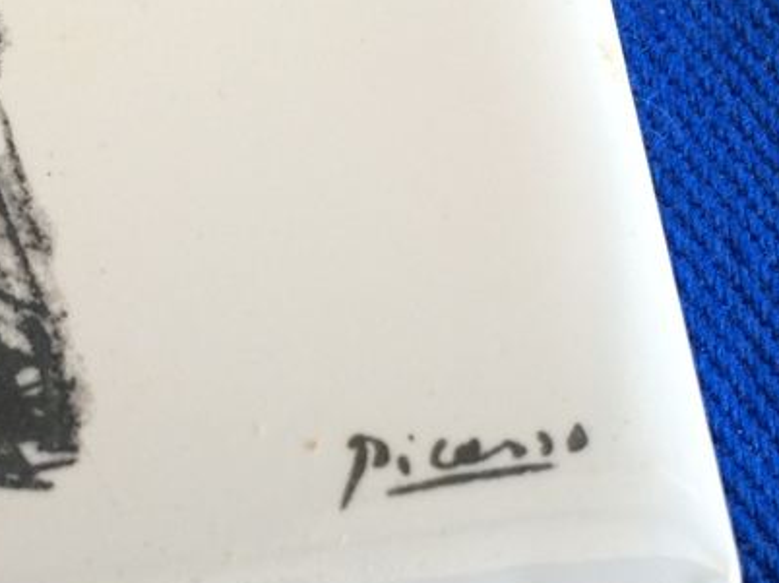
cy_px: 460
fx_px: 1462
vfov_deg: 22.3
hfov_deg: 29.8
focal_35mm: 65
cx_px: 380
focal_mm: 4.15
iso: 50
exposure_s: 1/30
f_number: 2.2
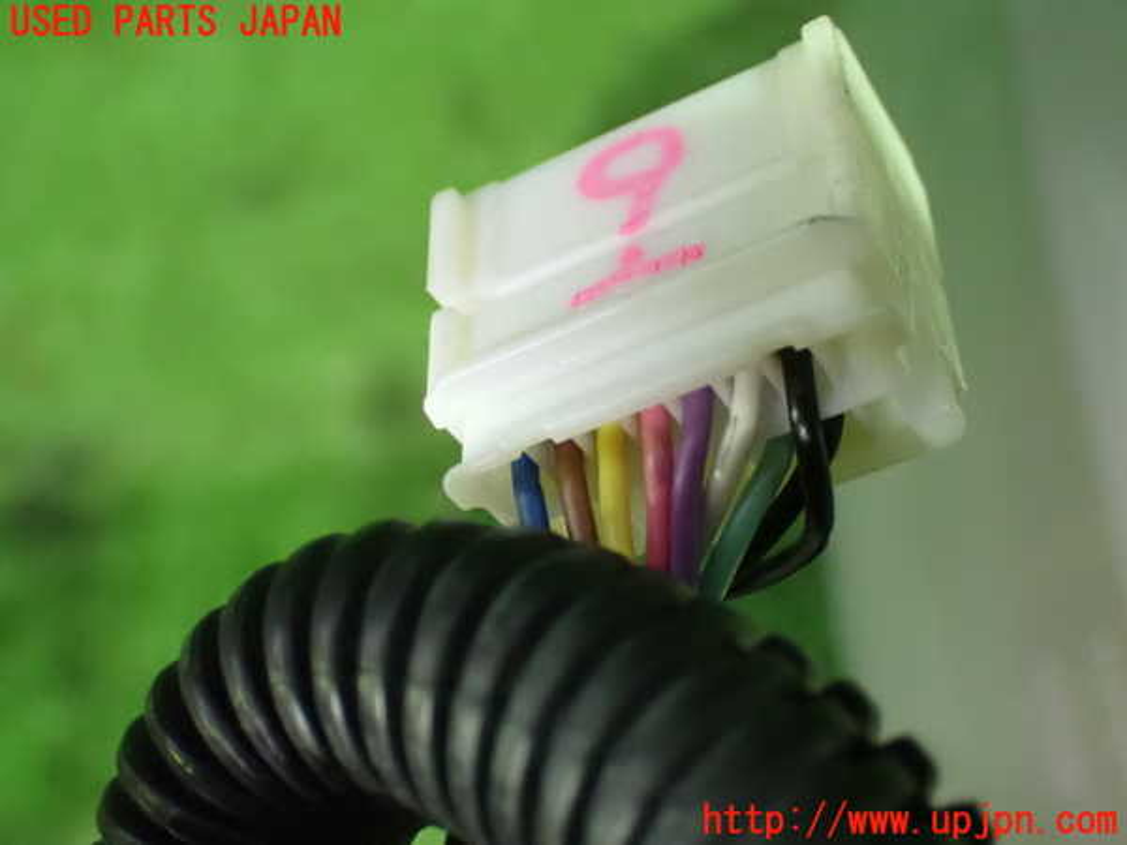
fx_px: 1628
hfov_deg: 38.2
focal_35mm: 50
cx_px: 564
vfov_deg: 29.1
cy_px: 422
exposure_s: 1/40
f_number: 3.2
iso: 1600
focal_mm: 9.01
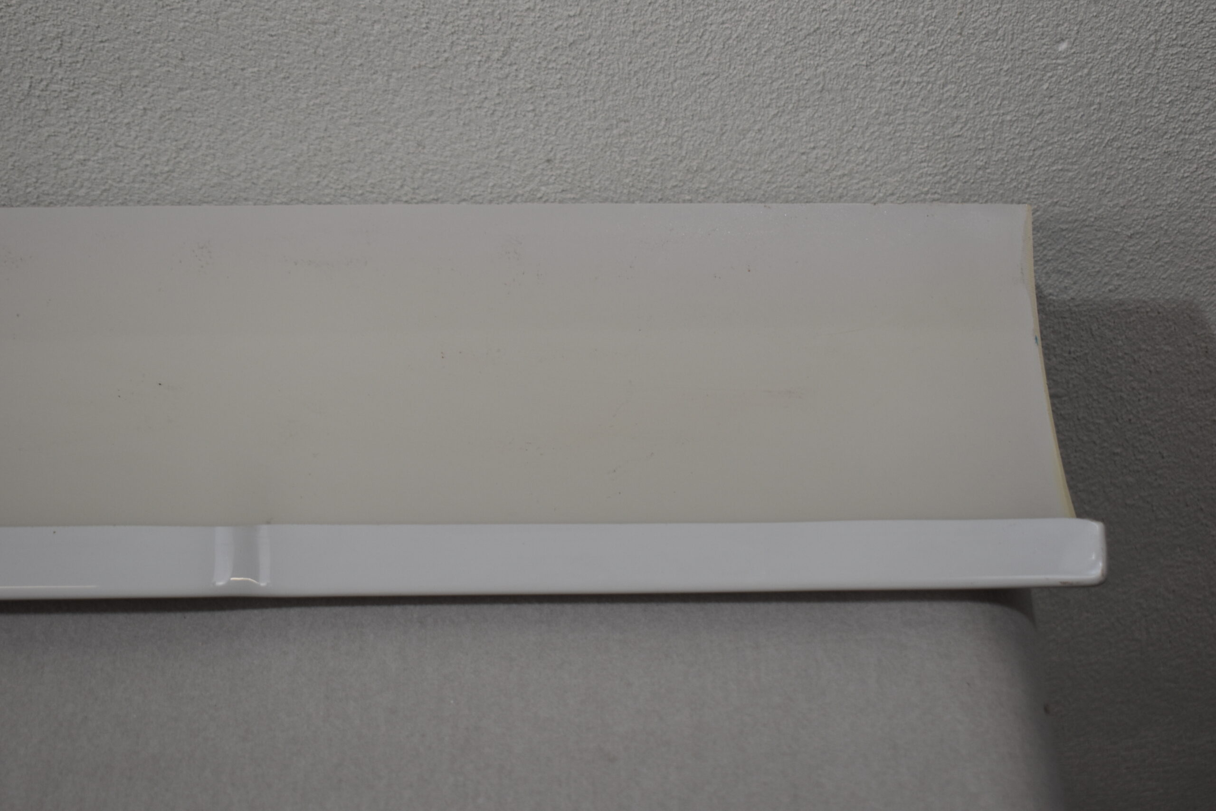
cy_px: 406
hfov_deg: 29.2
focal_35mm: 69
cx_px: 608
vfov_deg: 19.7
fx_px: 2331
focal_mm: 46
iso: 250
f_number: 5.6
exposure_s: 1/125
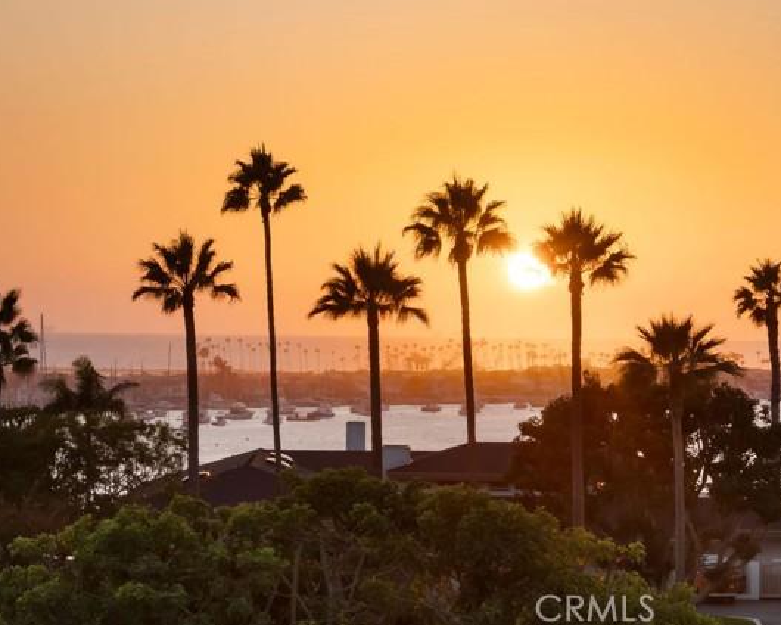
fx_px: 3929
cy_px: 314
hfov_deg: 11.4
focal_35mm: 170
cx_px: 390
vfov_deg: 9.1
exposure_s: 1/15
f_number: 22
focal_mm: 150
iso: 640
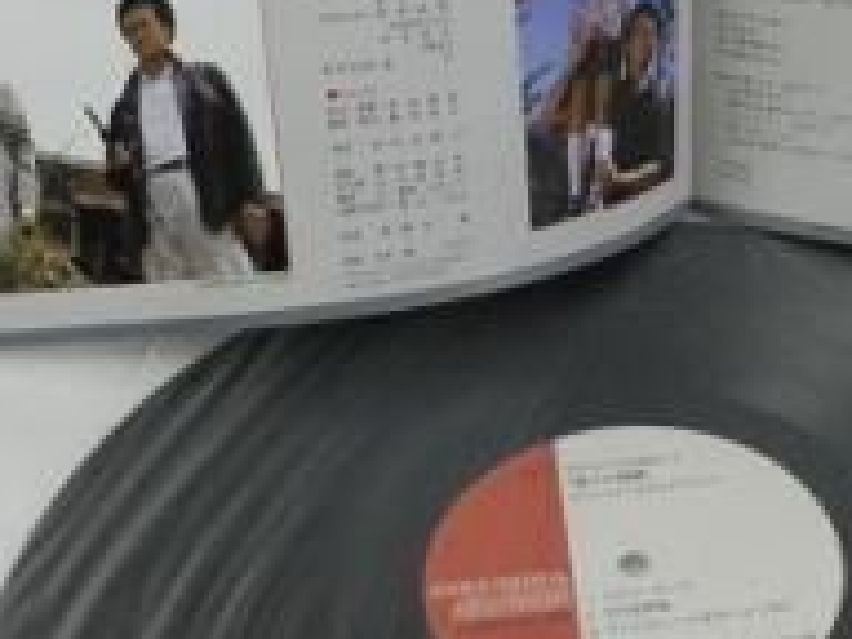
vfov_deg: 22.0
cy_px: 60
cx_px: 683
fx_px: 1600
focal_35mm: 65
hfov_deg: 29.1
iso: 400
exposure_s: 1/20
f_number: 3.5
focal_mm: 4.5
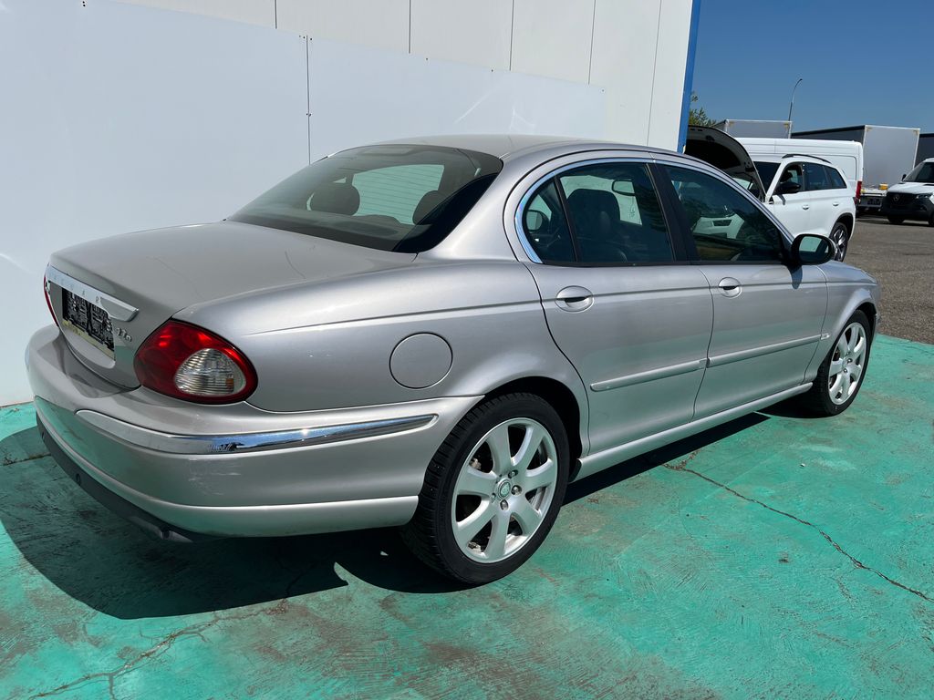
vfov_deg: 53.1
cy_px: 350
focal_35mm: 26
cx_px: 467
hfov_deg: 67.3
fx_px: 702
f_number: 1.6
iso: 50
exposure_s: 1/9091
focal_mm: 5.1
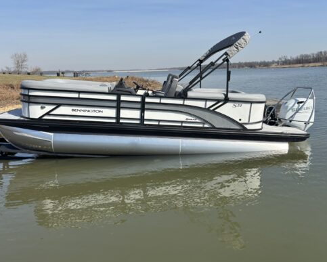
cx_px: 153
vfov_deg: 51.6
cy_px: 130
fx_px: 271
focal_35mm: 28
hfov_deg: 62.1
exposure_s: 1/3534
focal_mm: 5.96
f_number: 1.6
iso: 50
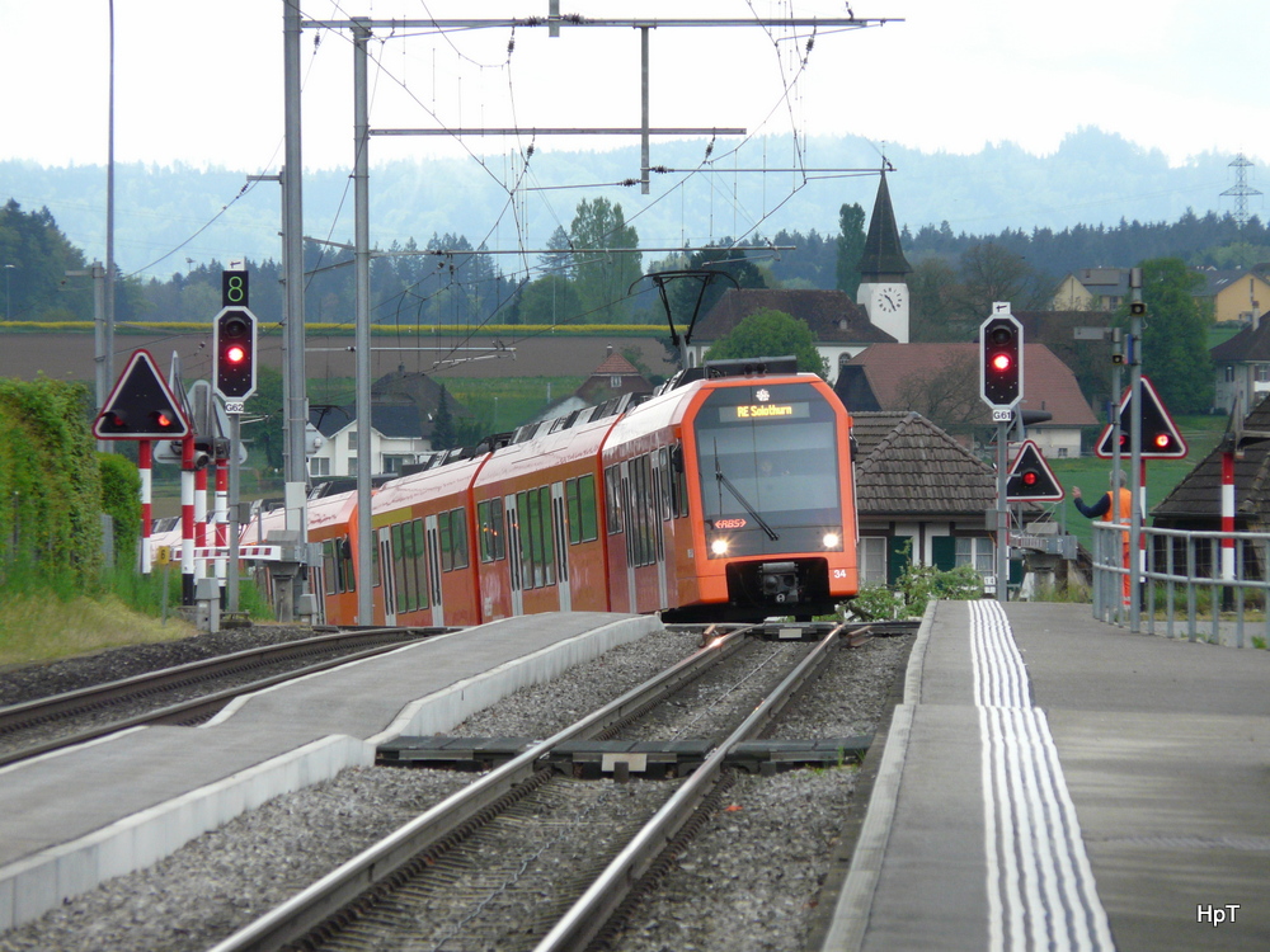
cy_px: 476
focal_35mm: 325
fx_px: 11924
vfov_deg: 4.6
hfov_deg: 6.1
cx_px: 635
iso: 200
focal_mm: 53.4
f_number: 4
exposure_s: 1/320
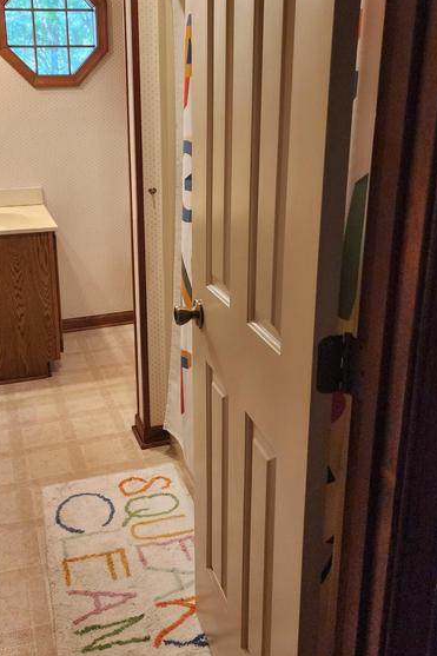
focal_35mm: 33
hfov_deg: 39.2
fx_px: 601
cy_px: 290
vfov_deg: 57.1
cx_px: 124
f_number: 1.8
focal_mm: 6.4
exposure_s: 1/120
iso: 250
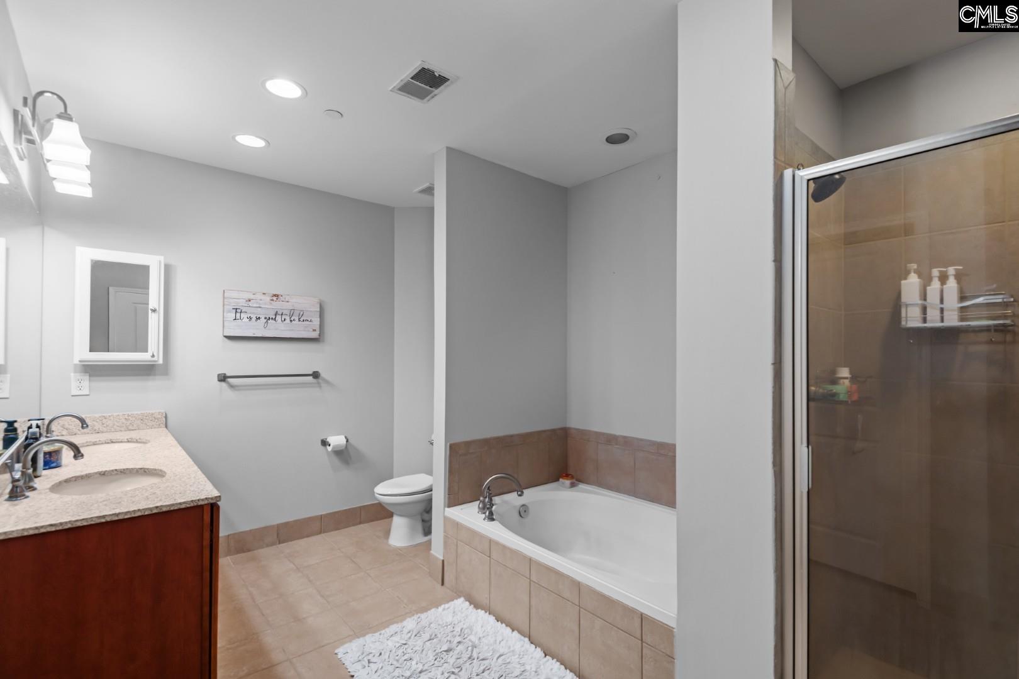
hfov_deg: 96.7
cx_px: 510
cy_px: 340
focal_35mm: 16
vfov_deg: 73.7
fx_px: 453
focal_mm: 16
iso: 400
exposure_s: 1/2.5
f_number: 7.1
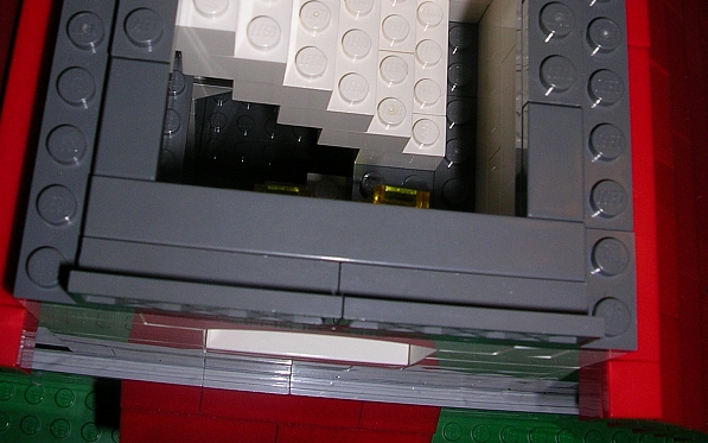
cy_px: 45
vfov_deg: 23.4
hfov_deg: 37.5
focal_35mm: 54
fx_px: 1042
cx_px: 355
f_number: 5.6
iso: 50
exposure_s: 1/60.1
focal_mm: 5.8
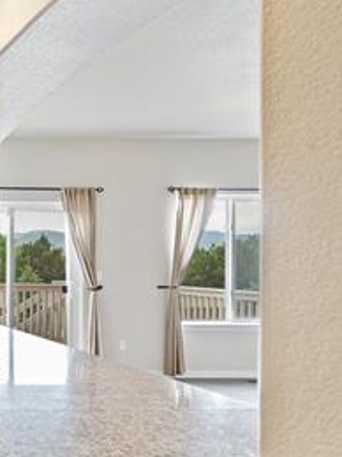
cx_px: -190
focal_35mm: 38
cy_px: 251
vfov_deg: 48.9
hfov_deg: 25.9
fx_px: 501
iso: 250
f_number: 7.1
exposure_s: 1/2
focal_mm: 16
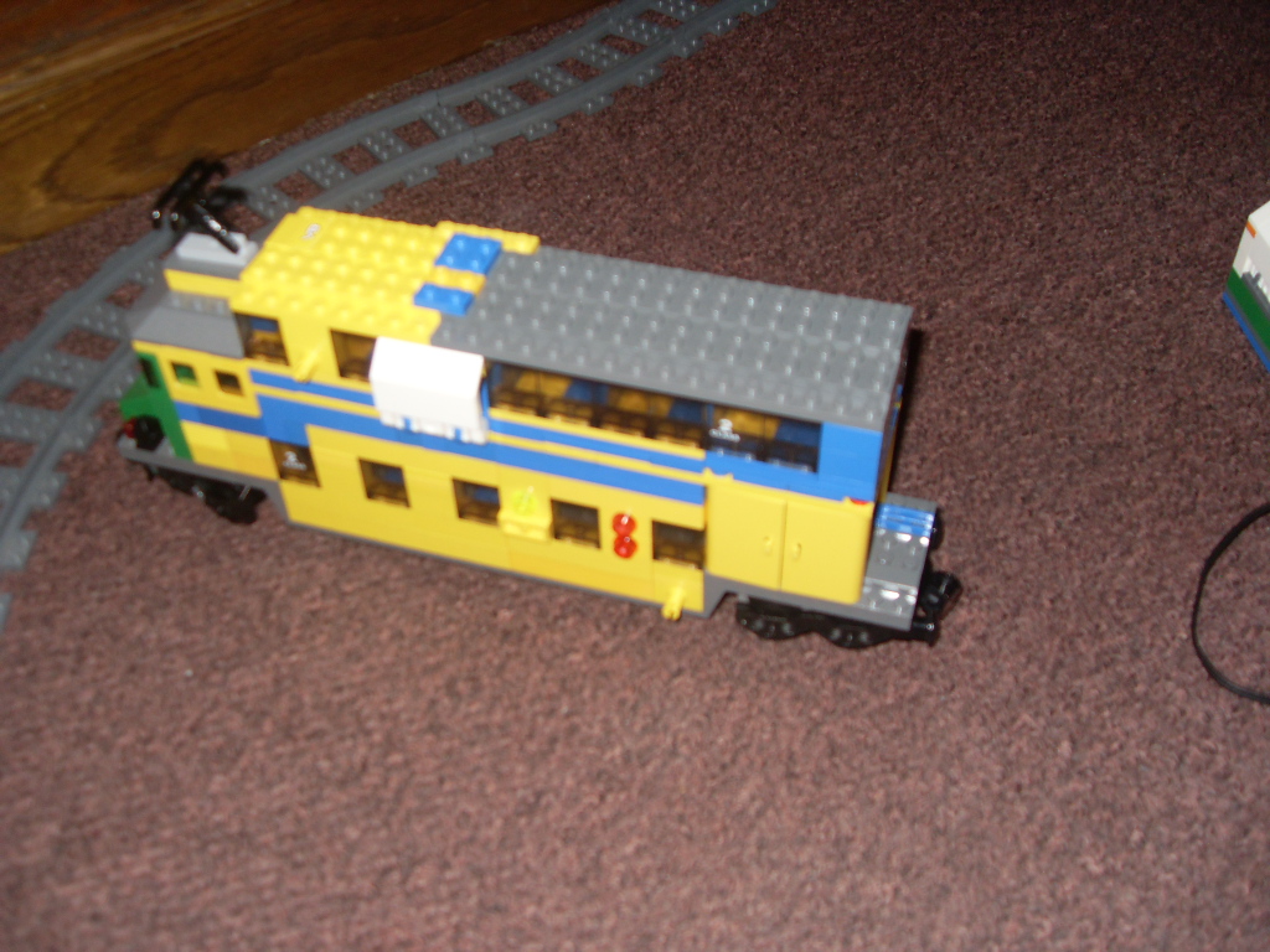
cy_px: 476
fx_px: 1357
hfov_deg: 50.1
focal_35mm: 37
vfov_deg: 38.7
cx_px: 635
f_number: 2.8
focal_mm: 6.3
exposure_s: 1/45
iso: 100
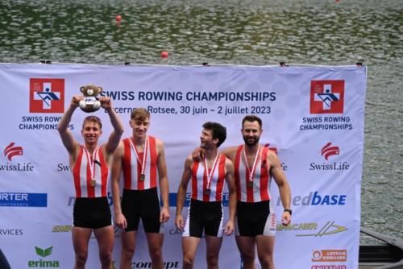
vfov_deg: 9.5
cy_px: 134
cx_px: 202
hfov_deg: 14.1
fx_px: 1624
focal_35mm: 145
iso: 280
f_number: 6.3
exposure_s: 1/500
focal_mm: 145
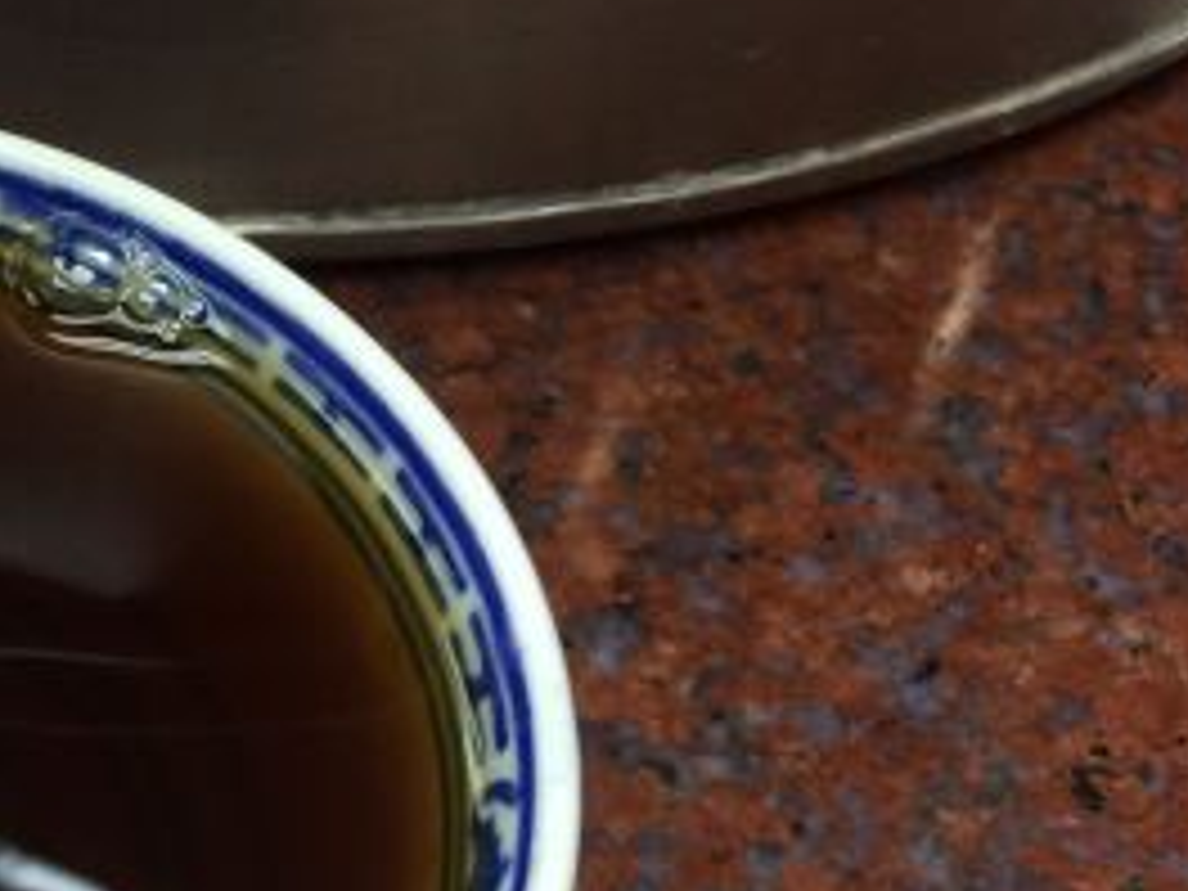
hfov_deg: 22.9
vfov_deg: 18.9
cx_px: -306
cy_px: 749
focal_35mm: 77
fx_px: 2643
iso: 100
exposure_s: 1/33
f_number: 2.2
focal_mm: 4.15
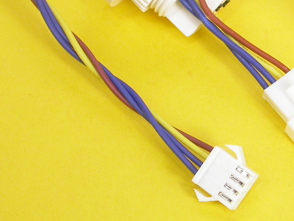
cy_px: 25
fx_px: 1529
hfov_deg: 10.9
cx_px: 265
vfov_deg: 8.2
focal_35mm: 180
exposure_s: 1/50.6
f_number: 3.6
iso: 100
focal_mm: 17.3
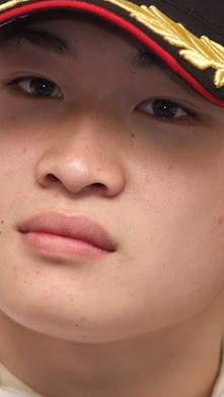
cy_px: 224
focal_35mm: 518
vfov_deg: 4.2
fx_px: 5471
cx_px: 105
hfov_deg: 2.3
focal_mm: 180
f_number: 2.8
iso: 400
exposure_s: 1/250
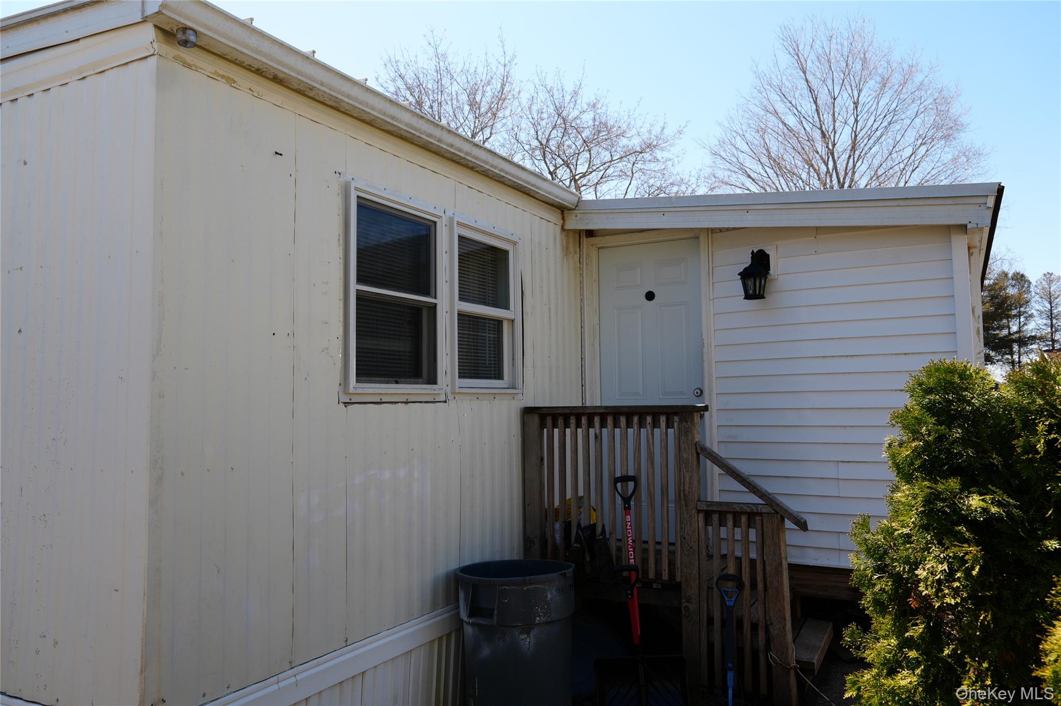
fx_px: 773
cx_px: 530
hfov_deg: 68.9
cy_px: 353
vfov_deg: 49.1
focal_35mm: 26
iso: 100
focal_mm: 17.5
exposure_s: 1/320
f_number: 5.6
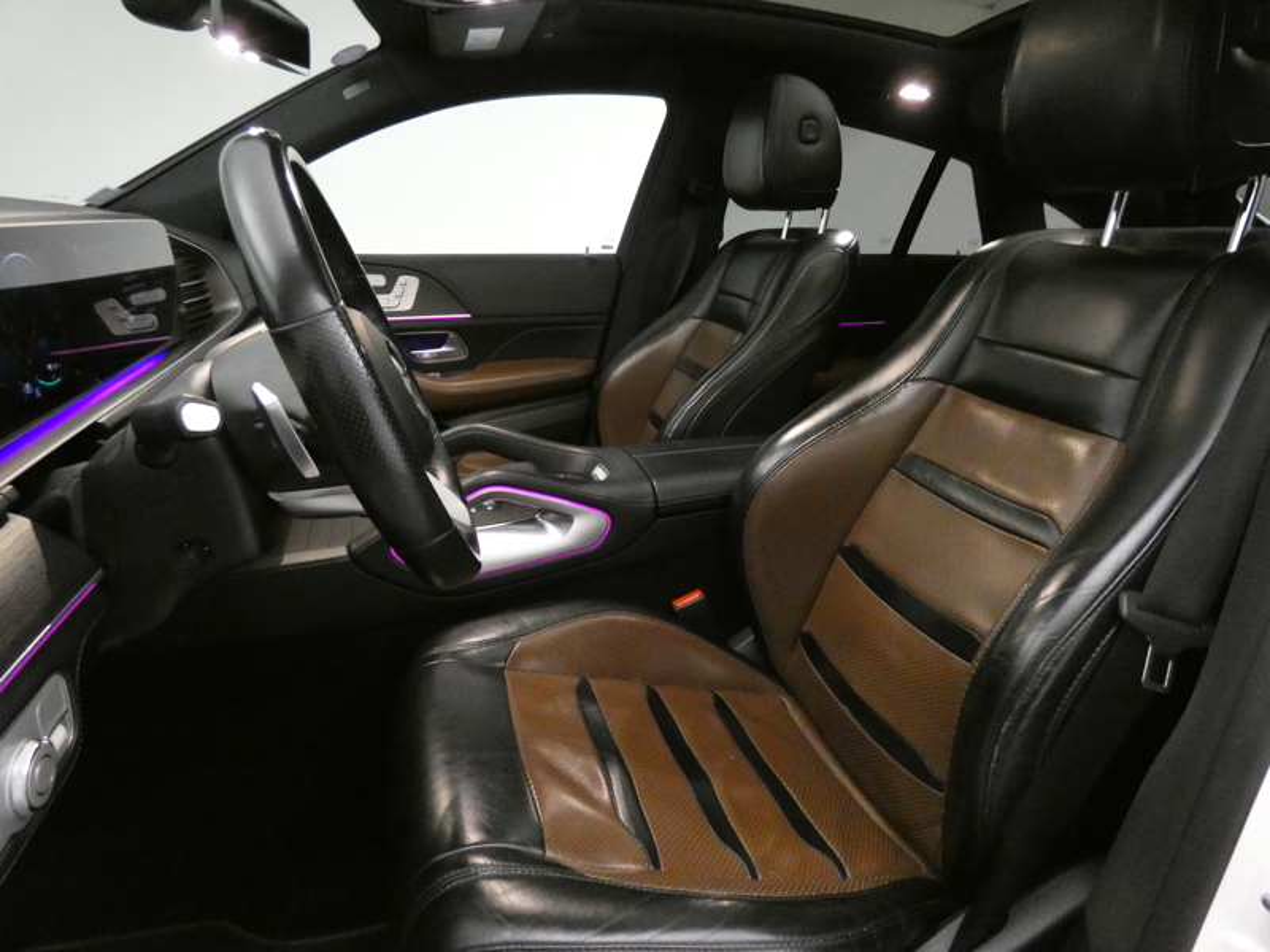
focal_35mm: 20
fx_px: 734
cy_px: 476
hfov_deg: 81.7
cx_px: 635
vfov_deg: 66.0
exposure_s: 1/30
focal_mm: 3.6
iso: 1600
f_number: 2.8
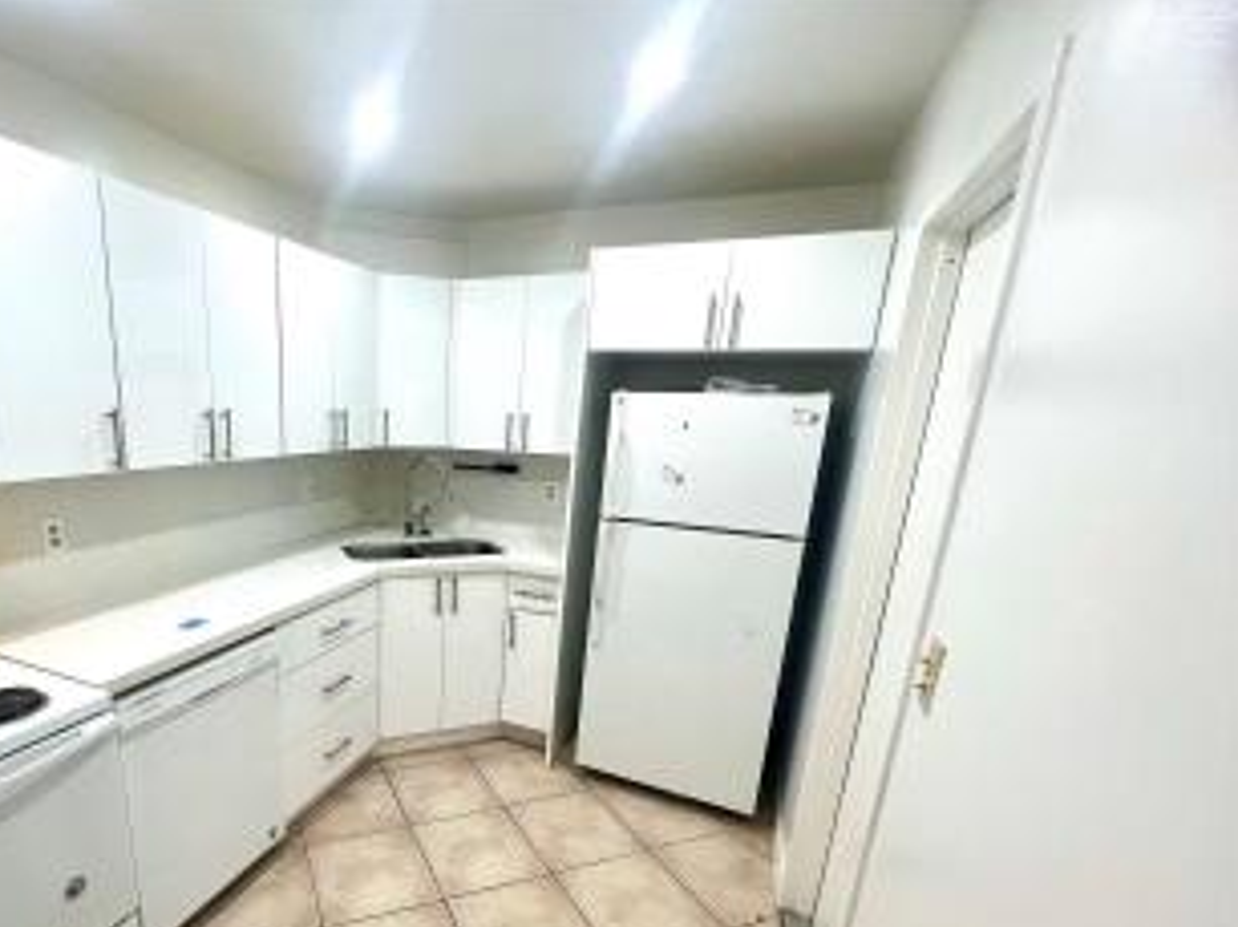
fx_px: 608
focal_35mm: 17
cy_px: 591
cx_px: 437
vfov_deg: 73.1
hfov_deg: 88.5
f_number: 1.8
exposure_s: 1/120
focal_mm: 1.57
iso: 125
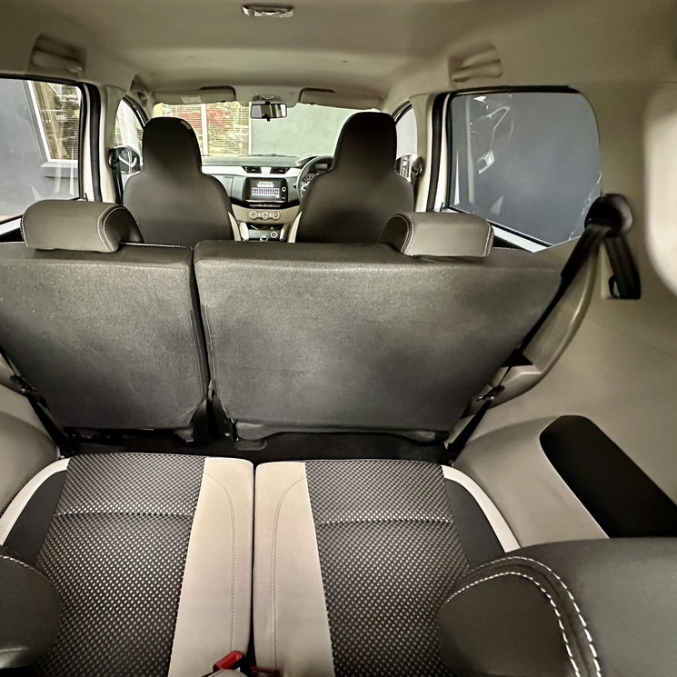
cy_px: 340
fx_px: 376
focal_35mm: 17
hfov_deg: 82.7
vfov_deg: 84.0
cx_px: 264
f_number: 2.2
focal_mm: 2.22
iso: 1600
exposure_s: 1/36
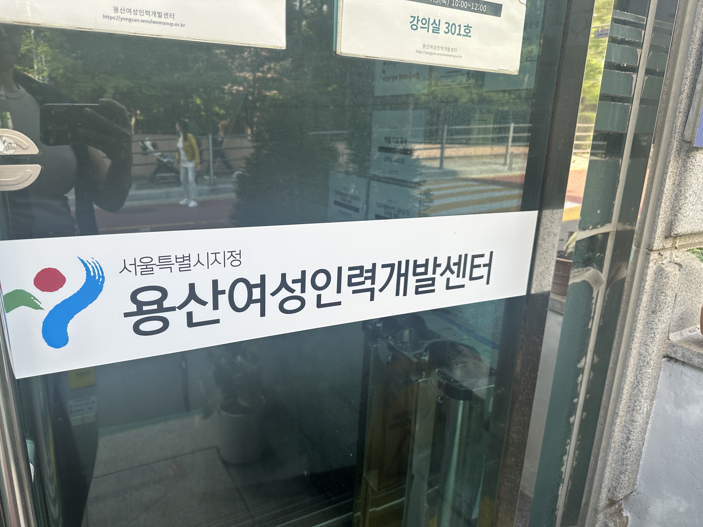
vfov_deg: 56.8
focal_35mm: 24
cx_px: 352
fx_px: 487
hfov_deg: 71.6
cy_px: 264
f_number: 1.78
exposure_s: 1/424
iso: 80
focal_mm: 6.86
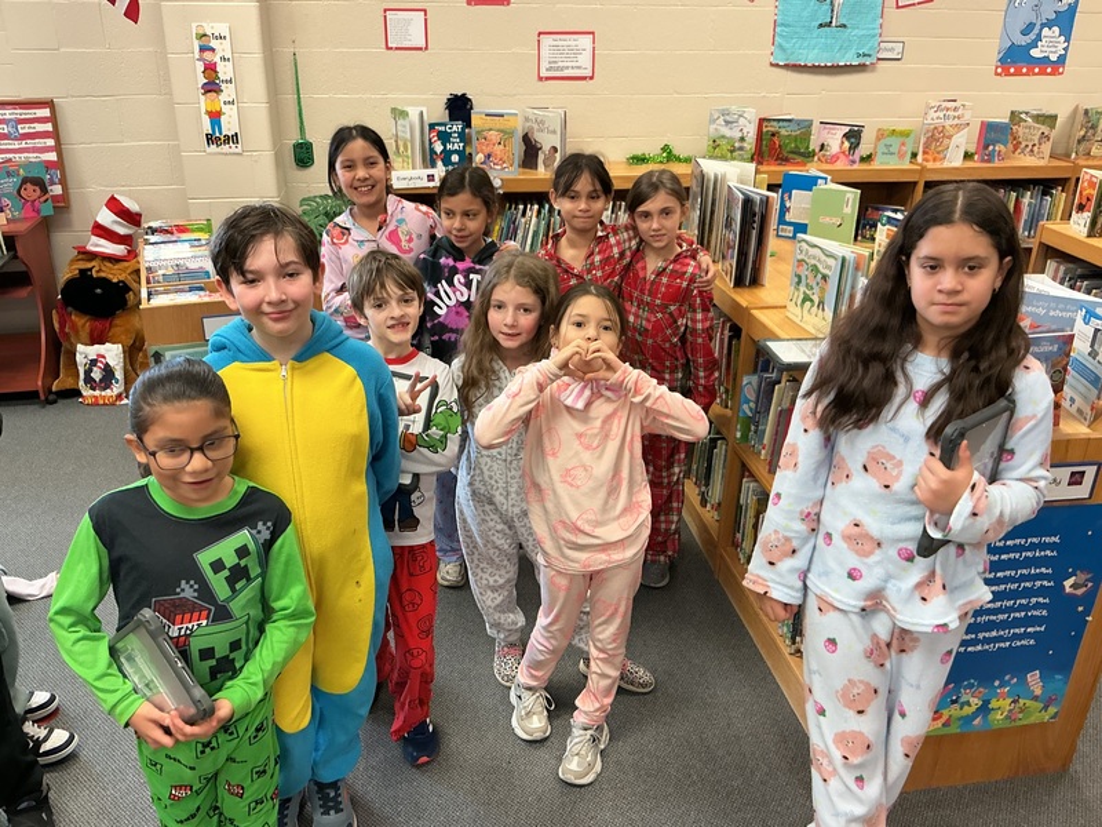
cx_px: 551
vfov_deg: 48.2
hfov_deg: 61.7
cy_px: 414
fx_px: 923
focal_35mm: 29
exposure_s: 1/60
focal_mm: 3
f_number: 1.8
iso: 100
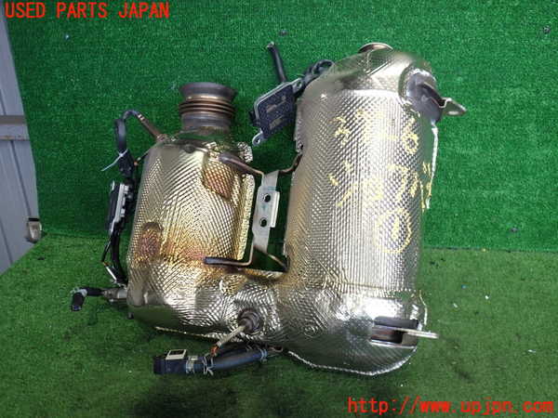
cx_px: 279
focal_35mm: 30
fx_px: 484
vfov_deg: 46.8
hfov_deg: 60.0
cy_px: 209
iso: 200
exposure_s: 1/50
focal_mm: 5.4
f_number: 2.3
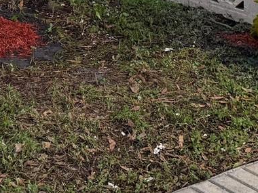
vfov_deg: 13.2
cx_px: 74
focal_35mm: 101
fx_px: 753
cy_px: -151
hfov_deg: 19.3
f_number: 1.78
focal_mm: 6.76
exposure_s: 1/60
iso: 250
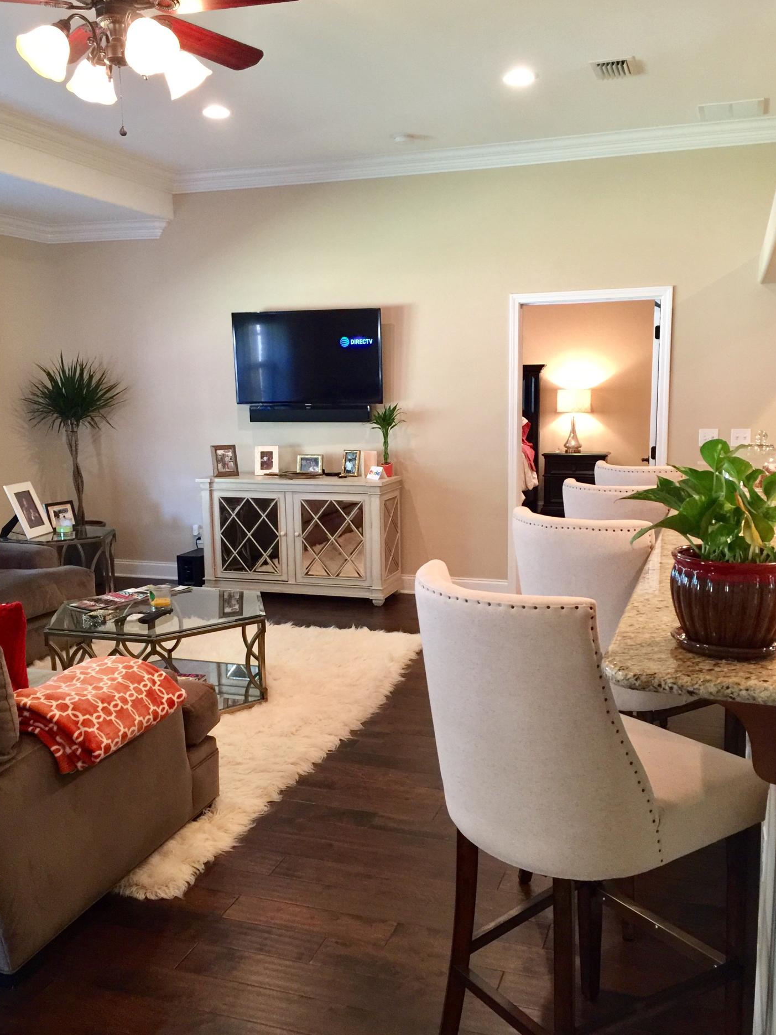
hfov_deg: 45.4
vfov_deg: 58.3
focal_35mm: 31
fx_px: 927
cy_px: 544
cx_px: 393
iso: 125
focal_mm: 4.15
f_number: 2.2
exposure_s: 1/15
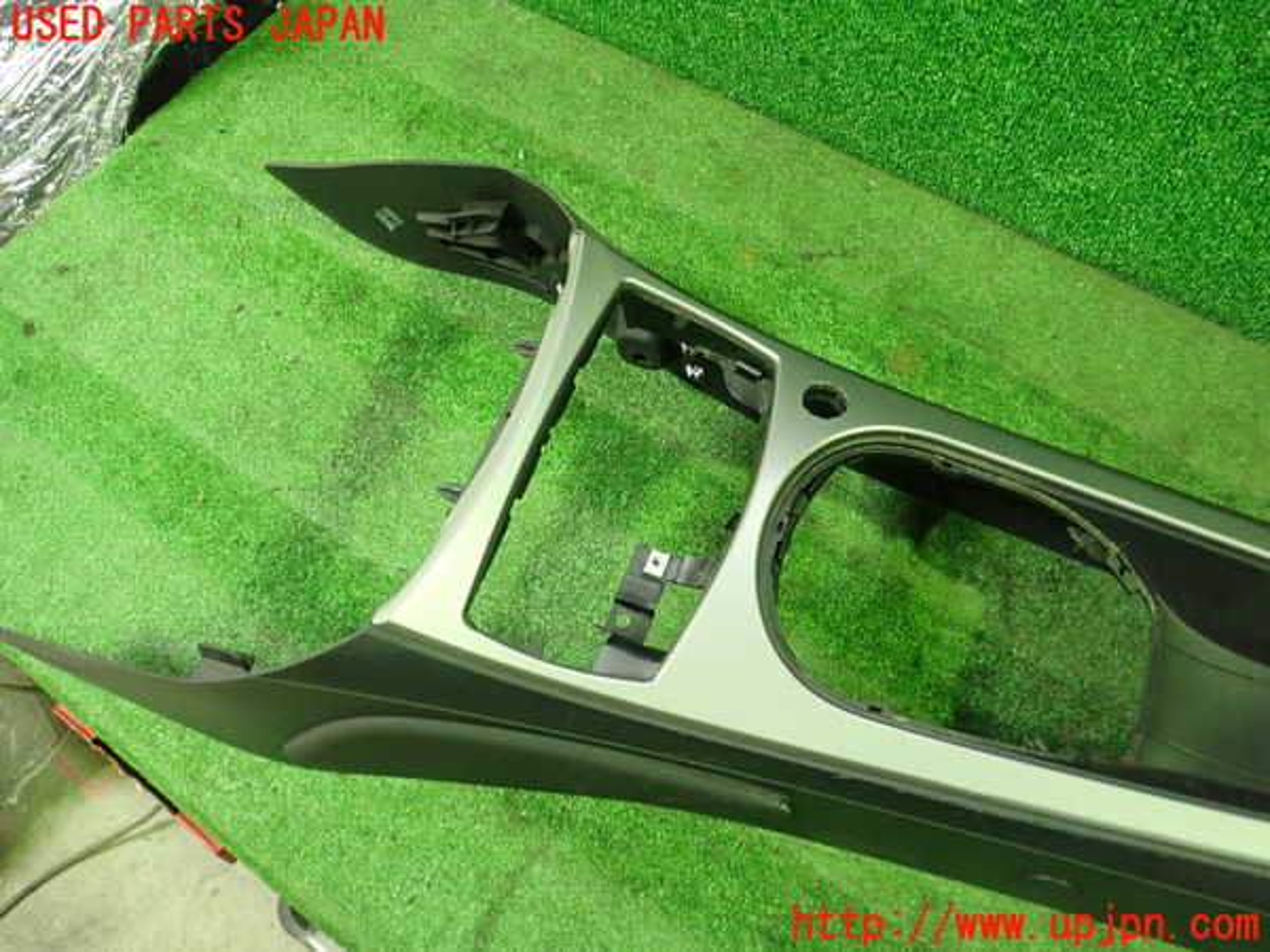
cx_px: 635
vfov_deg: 46.8
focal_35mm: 30
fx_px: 1101
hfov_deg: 60.0
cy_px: 476
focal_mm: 5.5
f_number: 2.3
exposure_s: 1/50
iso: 800
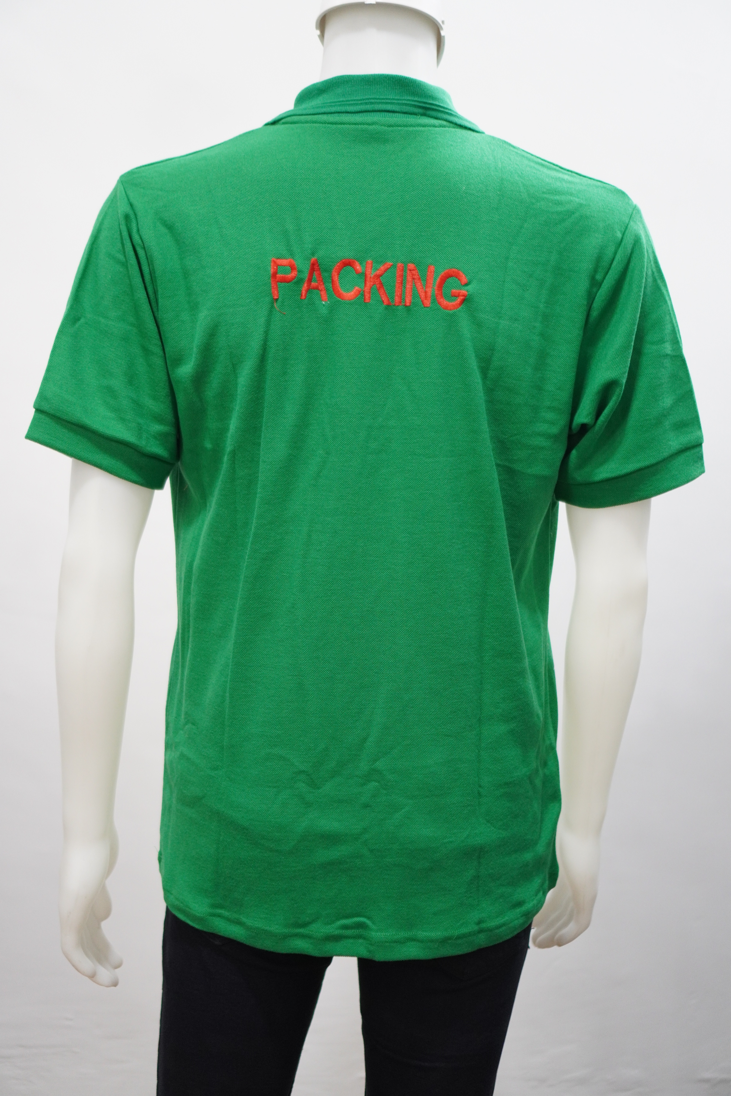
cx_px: 366
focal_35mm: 52
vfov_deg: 37.9
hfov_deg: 25.8
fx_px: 1599
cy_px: 548
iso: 800
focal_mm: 35
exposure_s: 1/125
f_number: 1.8
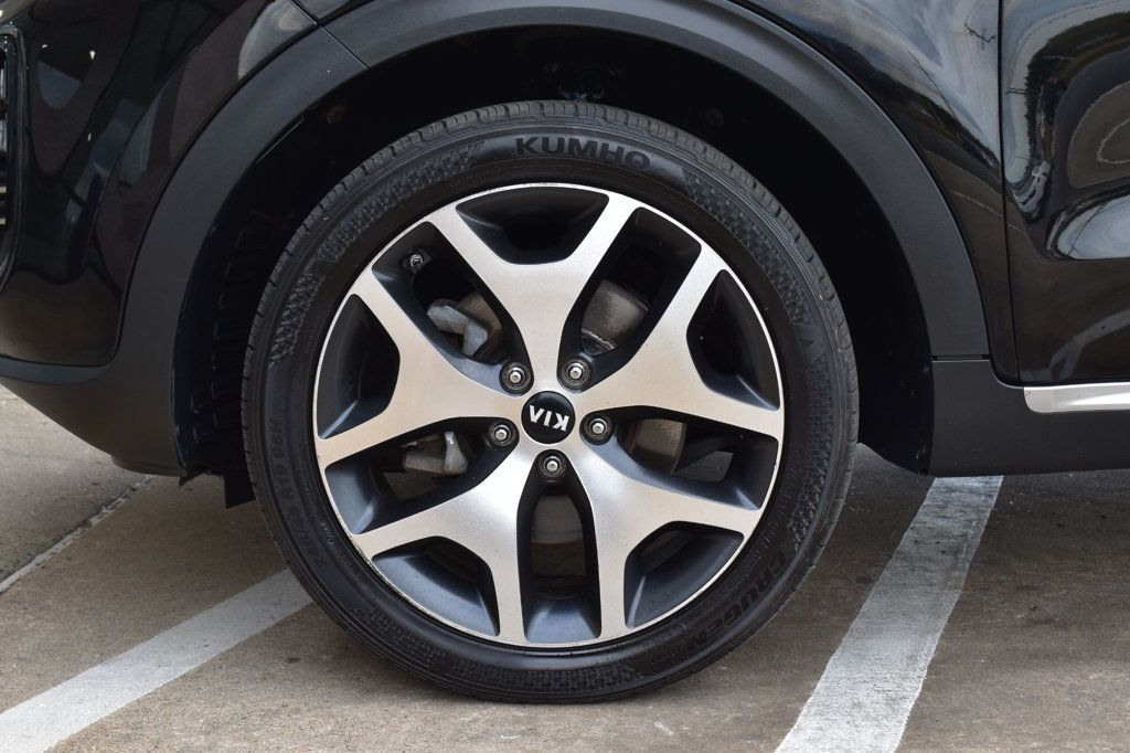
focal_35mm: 52
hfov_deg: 37.9
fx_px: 1647
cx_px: 565
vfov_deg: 25.7
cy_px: 376
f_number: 8
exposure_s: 1/80
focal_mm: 35
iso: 400
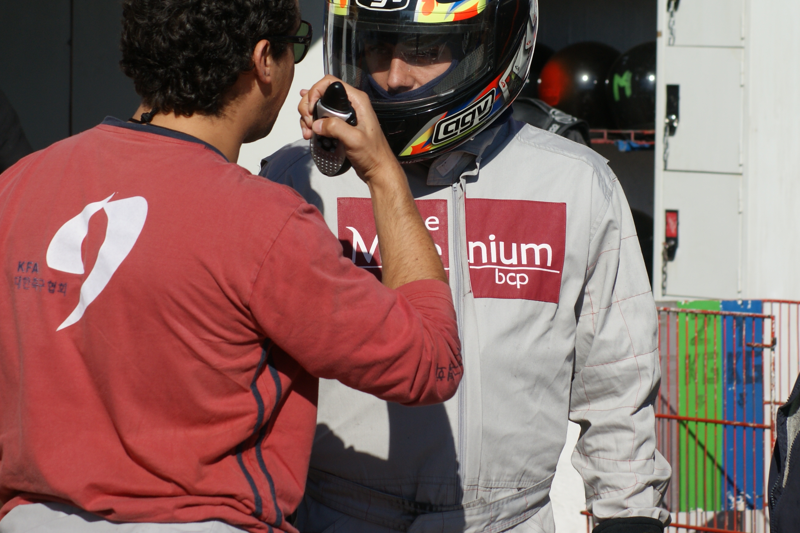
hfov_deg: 9.8
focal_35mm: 209
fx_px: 4644
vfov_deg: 6.6
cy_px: 96
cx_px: 498
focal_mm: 80
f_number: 8
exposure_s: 1/500
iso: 100
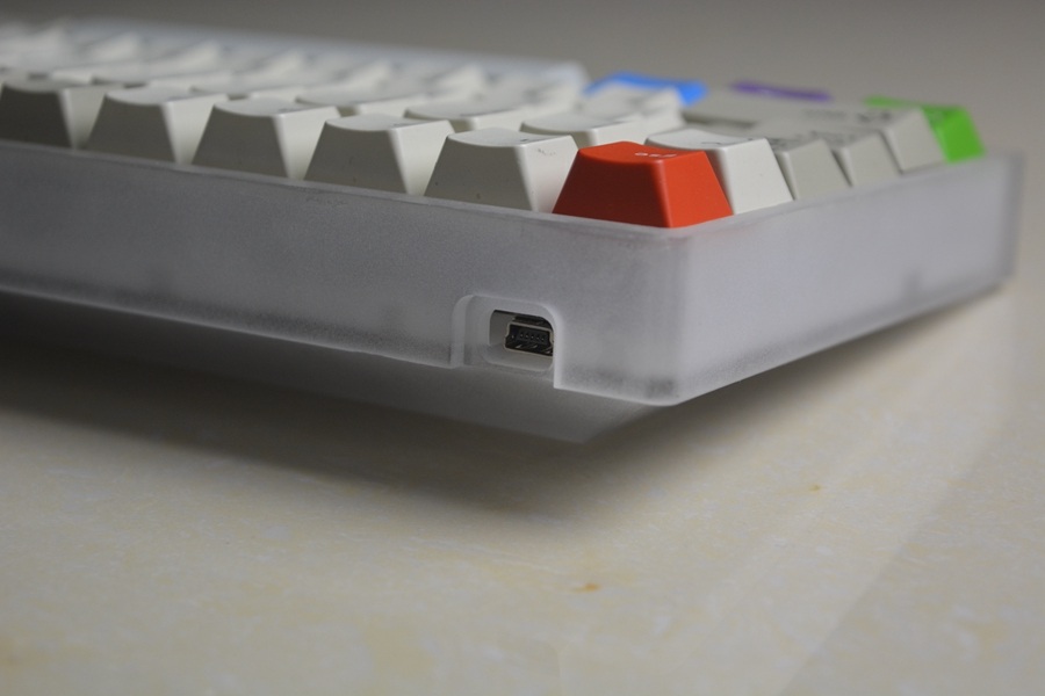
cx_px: 522
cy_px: 348
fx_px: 2395
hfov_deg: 24.6
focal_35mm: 82
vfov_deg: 16.6
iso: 500
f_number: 5.6
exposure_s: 1/60
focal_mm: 55
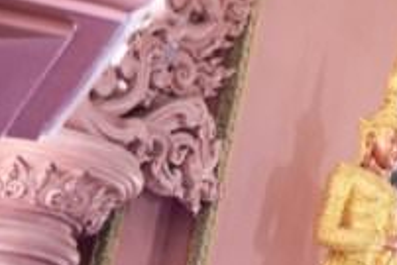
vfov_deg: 7.9
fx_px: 1881
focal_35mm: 170
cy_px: -137
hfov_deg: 10.4
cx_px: 949
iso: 800
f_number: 2.8
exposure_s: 1/40
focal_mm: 34.5
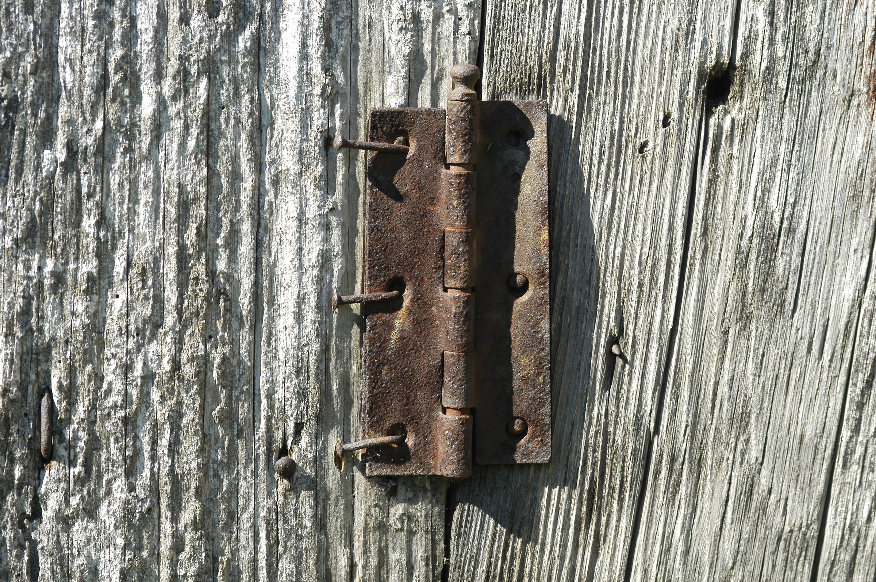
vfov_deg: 13.0
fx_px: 2552
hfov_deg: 19.5
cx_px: 438
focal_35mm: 105
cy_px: 291
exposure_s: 1/250
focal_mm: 70
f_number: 5
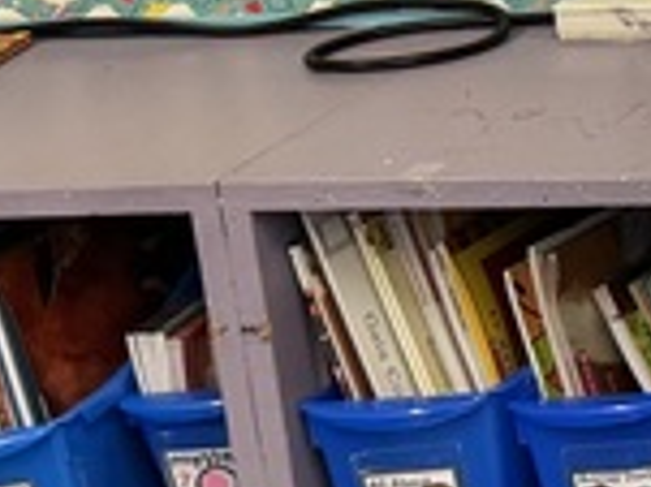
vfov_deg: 9.0
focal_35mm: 163
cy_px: -142
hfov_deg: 9.4
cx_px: 1996
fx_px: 3063
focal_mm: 6.76
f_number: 1.78
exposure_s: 1/120
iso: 160
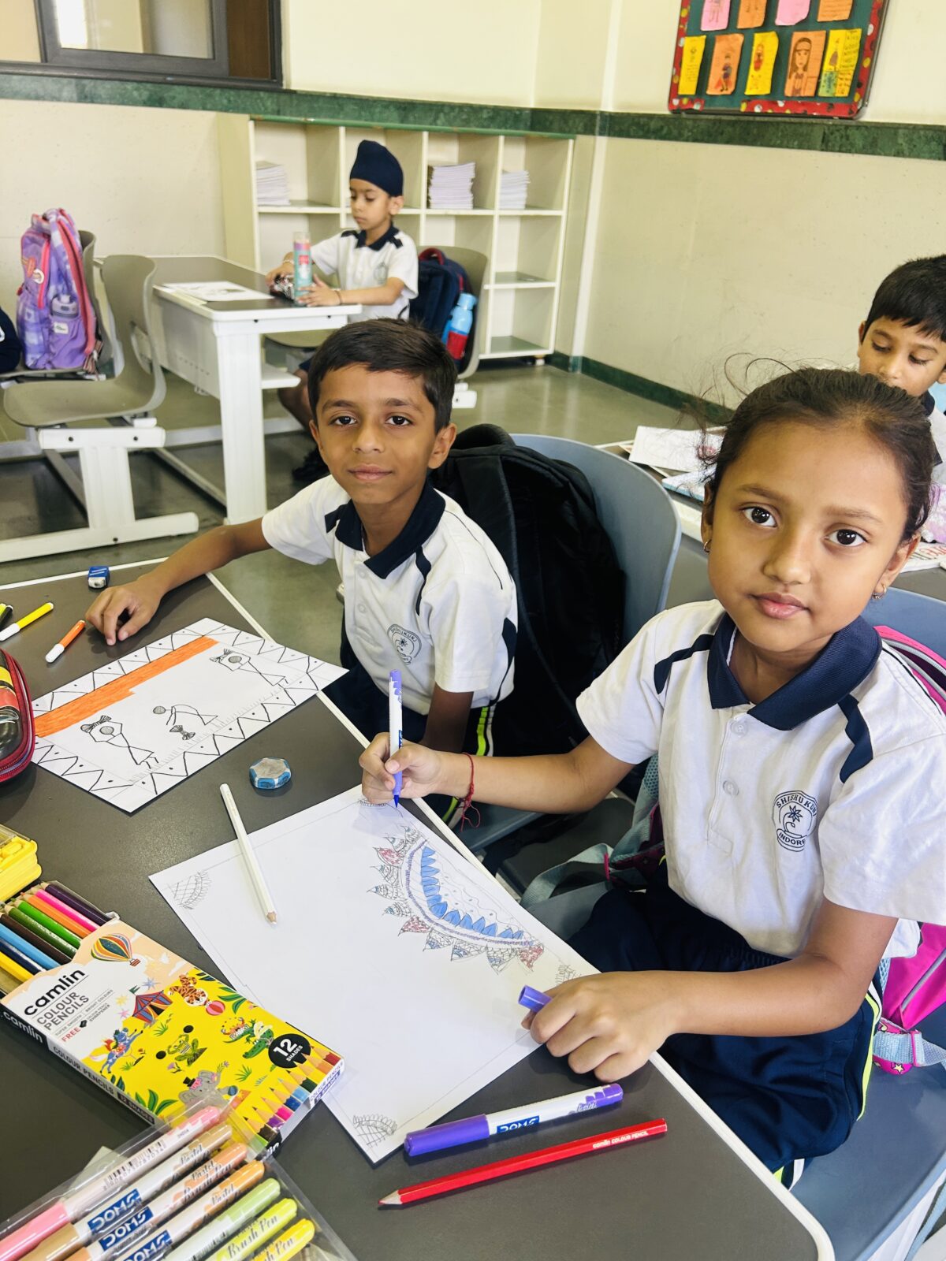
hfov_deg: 53.1
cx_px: 473
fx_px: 947
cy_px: 630
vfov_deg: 67.3
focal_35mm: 26
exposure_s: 1/50
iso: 80
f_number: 1.5
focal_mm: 5.7
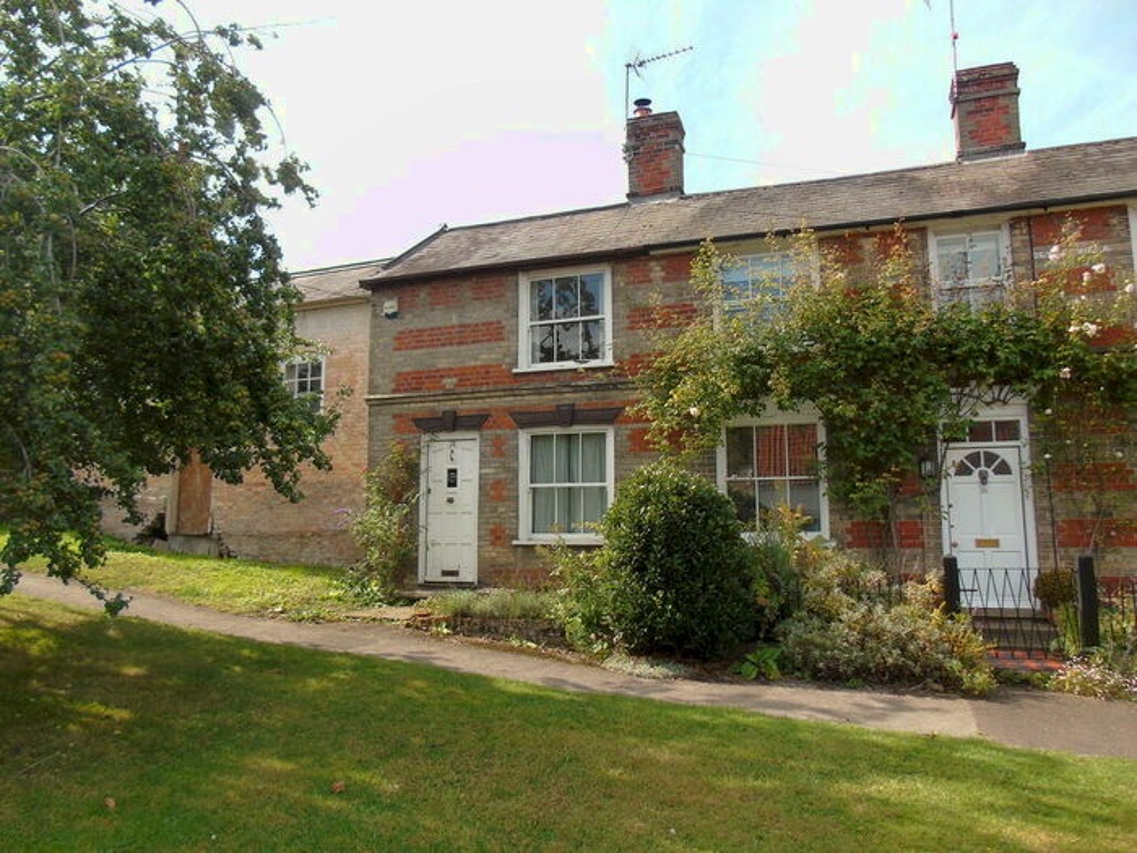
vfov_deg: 54.9
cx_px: 568
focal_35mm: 25
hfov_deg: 69.4
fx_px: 821
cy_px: 426
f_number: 3.4
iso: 80
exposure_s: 1/320
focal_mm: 4.4
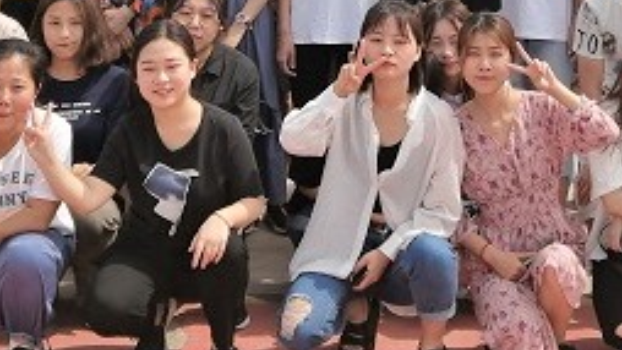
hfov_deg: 24.9
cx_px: 392
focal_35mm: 85
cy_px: -188
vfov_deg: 13.4
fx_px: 1402
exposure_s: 1/1094
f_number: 1.8
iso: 50
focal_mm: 3.62
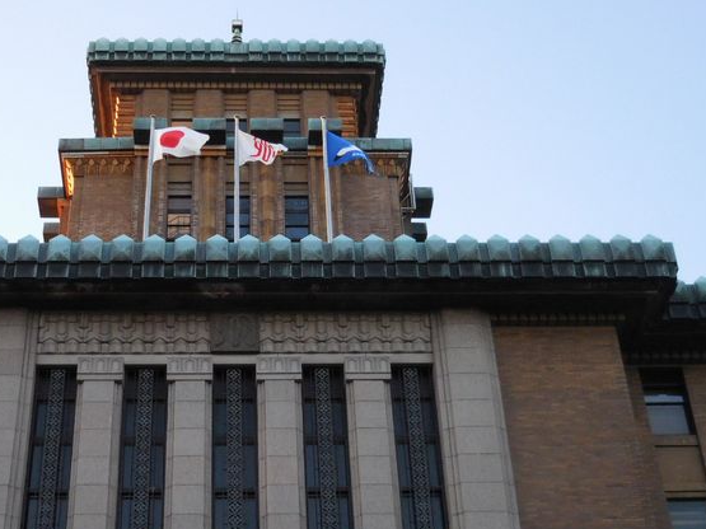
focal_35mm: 67
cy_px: 257
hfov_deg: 28.9
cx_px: 274
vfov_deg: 21.9
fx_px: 1366
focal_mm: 9.4
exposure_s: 1/250
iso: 400
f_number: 4.3
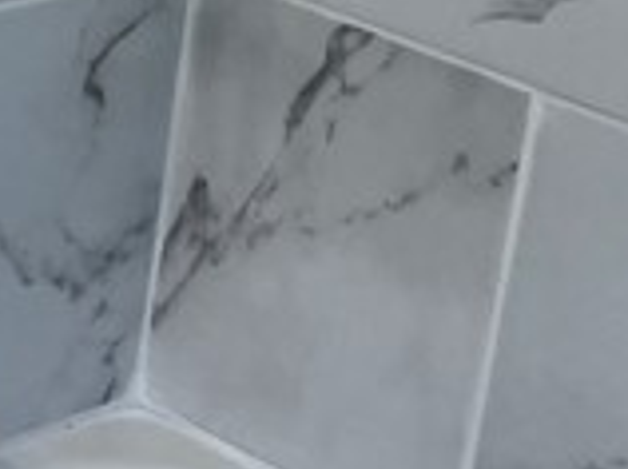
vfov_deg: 8.4
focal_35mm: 169
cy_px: -417
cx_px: -990
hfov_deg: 9.9
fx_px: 3061
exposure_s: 1/120
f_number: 1.5
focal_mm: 5.7
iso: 50
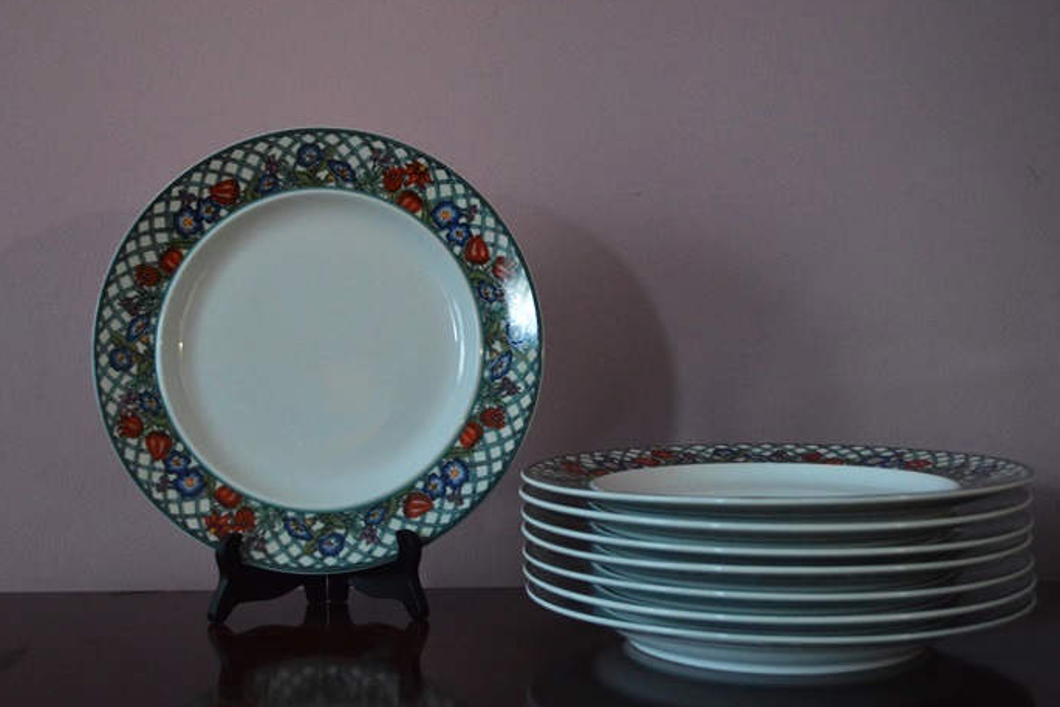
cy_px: 352
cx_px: 526
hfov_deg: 40.3
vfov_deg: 27.5
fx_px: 1443
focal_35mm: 49
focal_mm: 32
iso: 3200
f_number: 4.8
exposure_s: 1/20
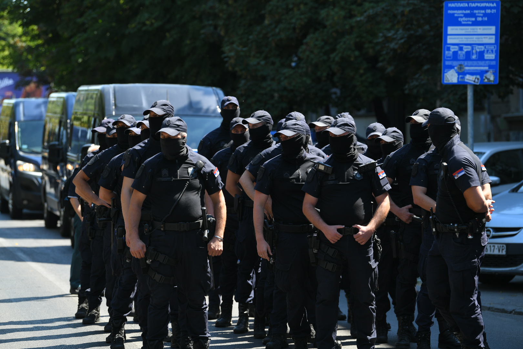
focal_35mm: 150
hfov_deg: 13.7
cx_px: 262
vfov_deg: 9.1
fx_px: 2179
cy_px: 174
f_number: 4
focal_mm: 150
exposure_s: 1/500
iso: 200
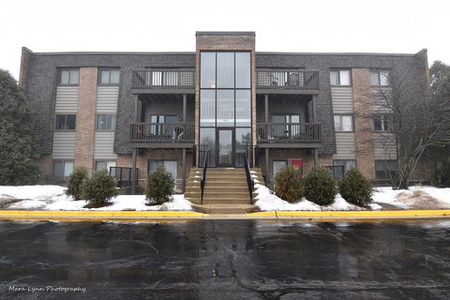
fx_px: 206
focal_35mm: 16
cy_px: 150
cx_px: 225
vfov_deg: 72.1
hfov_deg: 95.0
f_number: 7.1
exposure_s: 1/200
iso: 400
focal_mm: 11
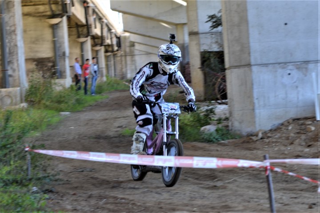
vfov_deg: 13.0
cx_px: 160
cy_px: 106
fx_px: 933
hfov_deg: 19.5
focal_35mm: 105
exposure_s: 1/125
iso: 400
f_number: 5.6
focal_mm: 70
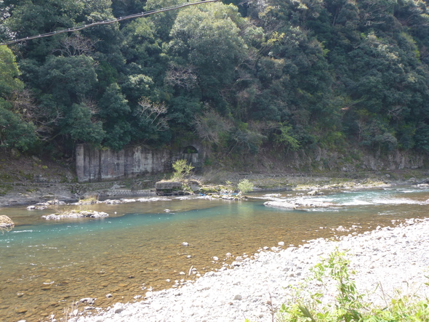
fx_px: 409
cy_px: 161
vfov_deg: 43.0
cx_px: 214
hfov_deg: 55.3
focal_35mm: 33
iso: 100
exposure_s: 1/200
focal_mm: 5.9
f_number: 3.6
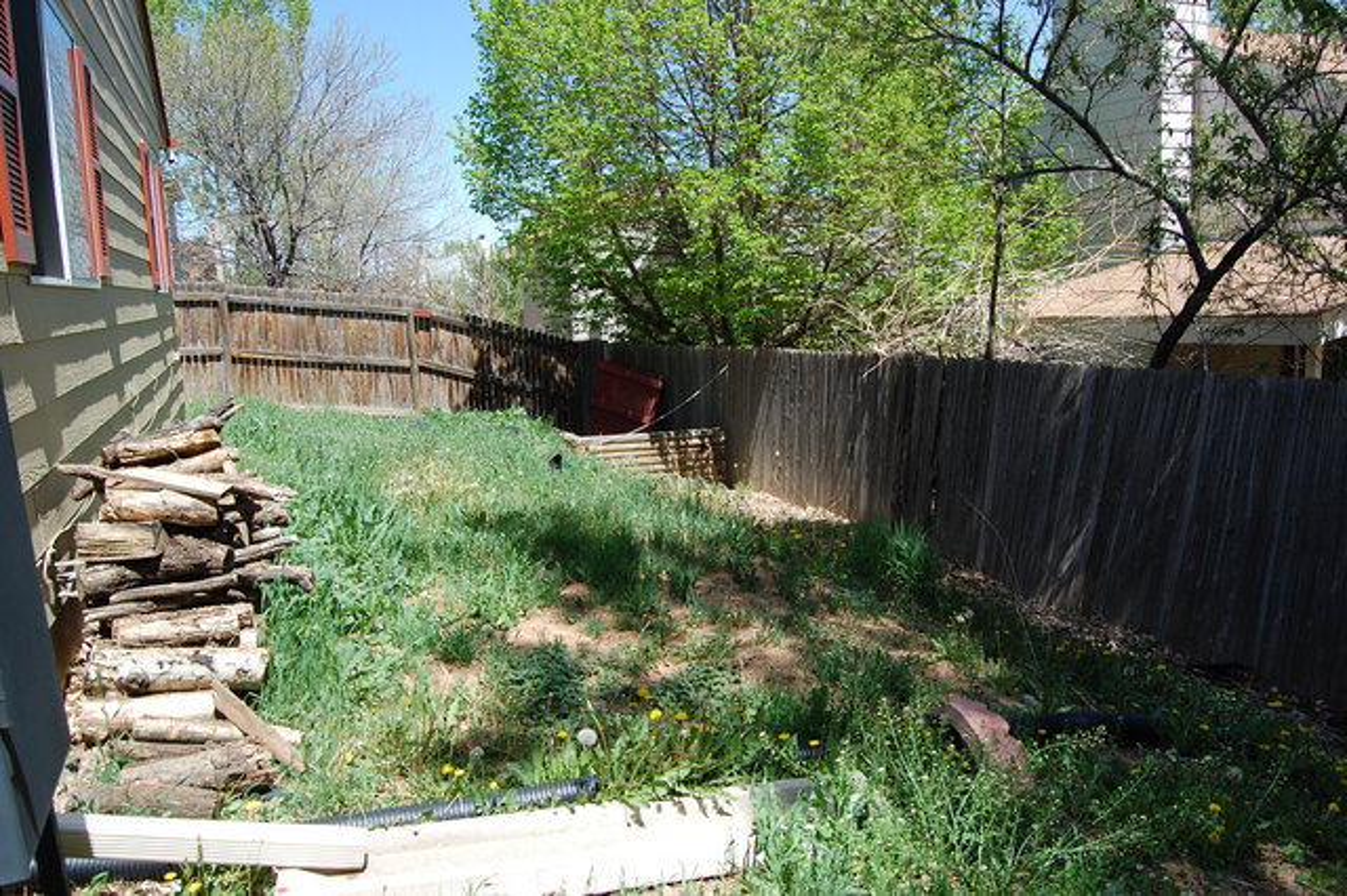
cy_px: 448
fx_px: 1010
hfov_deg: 67.4
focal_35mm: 27
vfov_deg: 47.9
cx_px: 674
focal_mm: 18
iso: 200
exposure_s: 1/200
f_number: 8
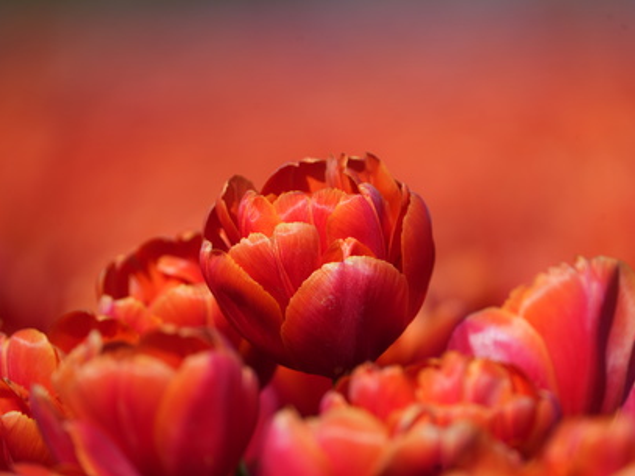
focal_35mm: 653
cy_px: 238
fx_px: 11975
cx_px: 323
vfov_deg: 2.3
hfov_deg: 3.0
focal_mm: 600
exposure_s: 1/640
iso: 100
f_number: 7.1
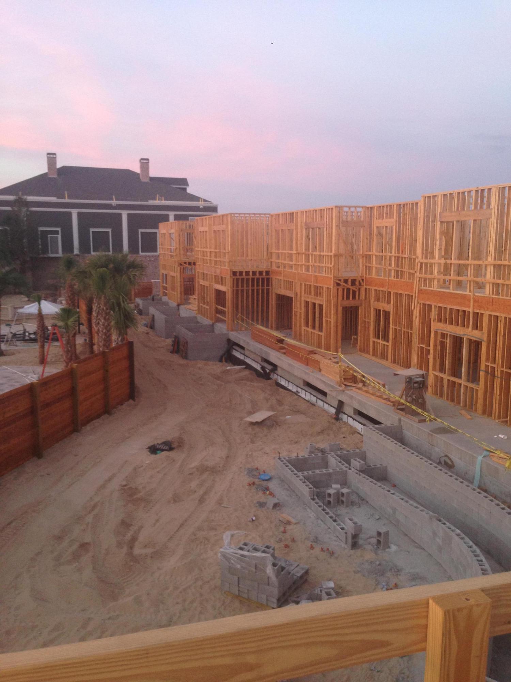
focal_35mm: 33
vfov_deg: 55.4
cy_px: 341
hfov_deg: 42.9
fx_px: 650
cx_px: 256
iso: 100
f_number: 2.4
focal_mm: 4.12
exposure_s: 1/20
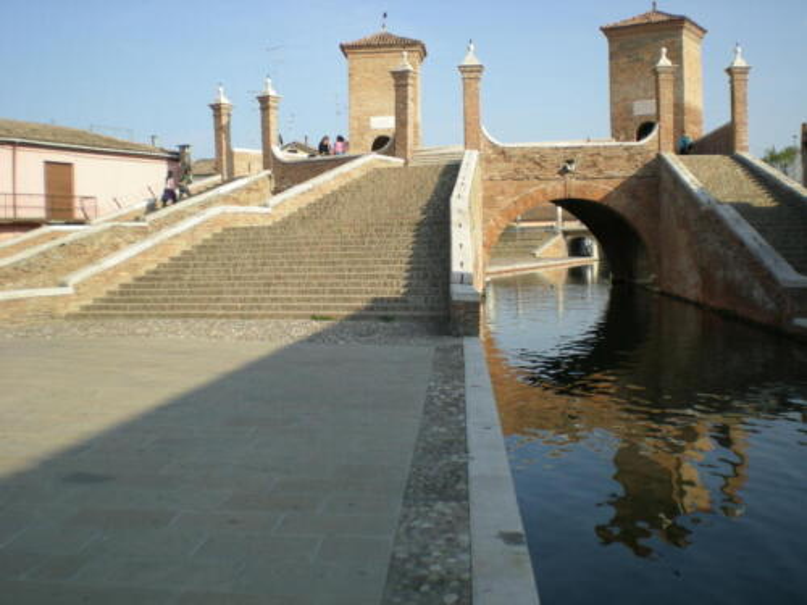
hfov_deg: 49.0
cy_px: 302
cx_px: 404
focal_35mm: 38
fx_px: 886
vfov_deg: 37.7
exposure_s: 1/279
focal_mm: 6.3
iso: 50
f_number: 4.6
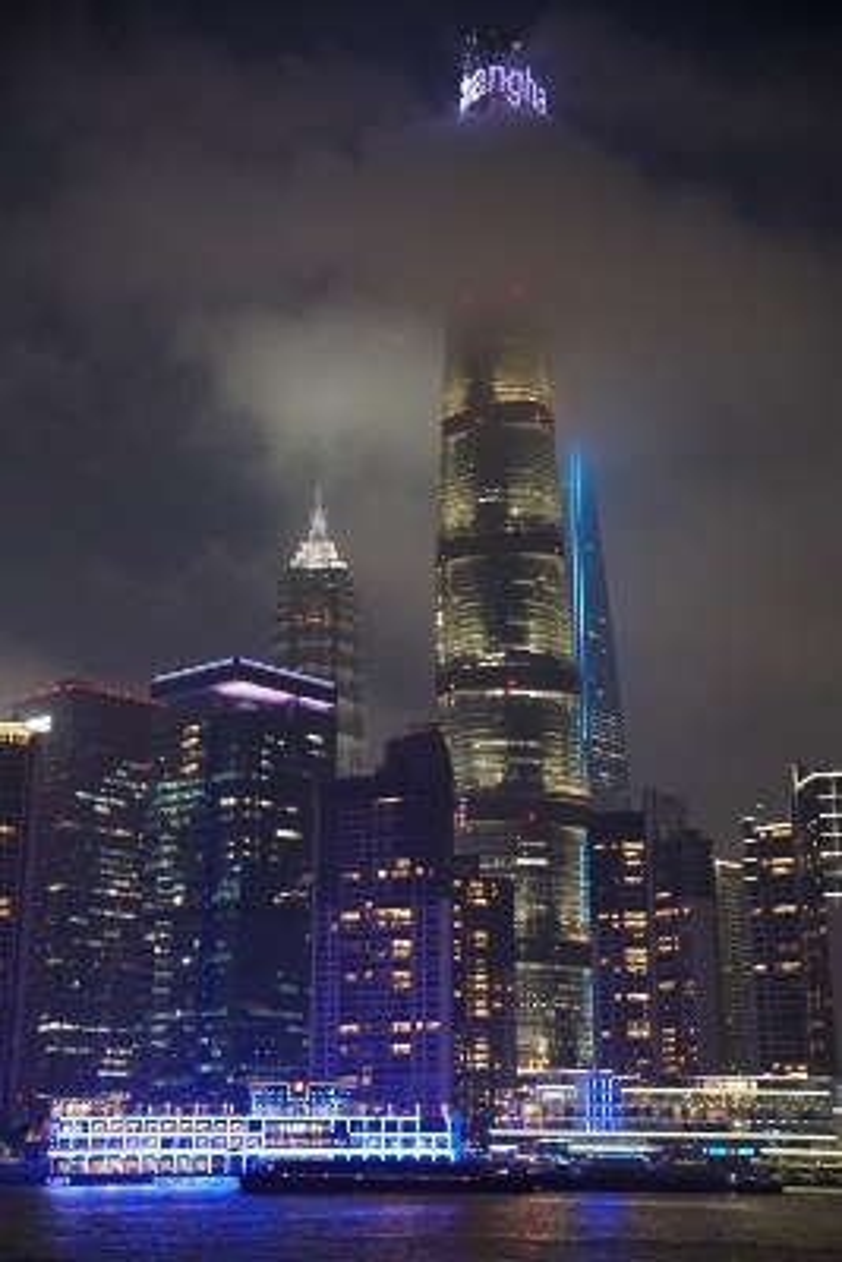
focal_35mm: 52
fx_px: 1840
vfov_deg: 37.8
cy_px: 631
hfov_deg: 25.8
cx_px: 421
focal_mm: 35
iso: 3200
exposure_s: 1/40
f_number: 4.5
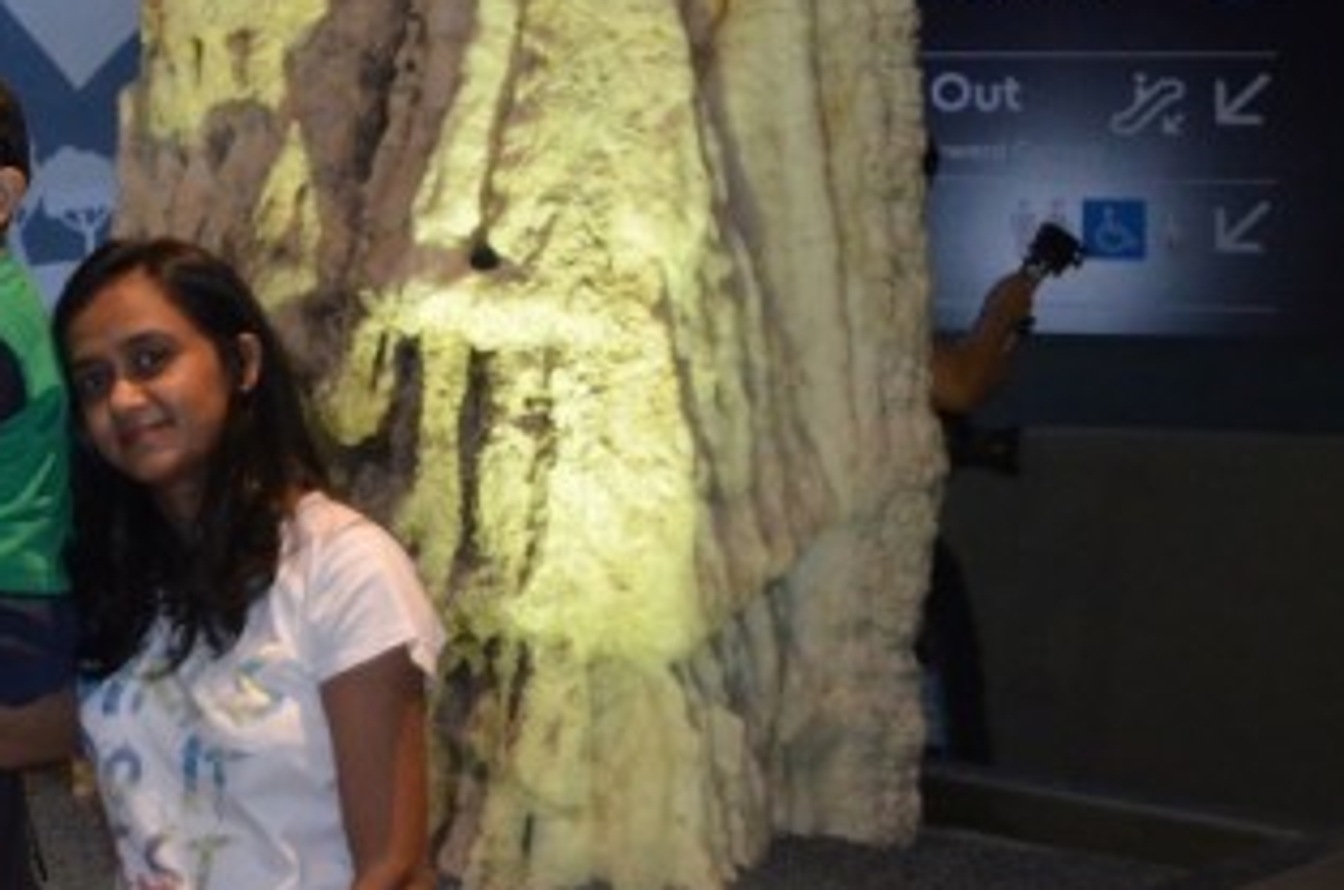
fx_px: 3204
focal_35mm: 86
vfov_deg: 15.6
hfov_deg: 22.1
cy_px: 79
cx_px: -218
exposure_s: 1/60
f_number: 4
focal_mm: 24
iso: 2500
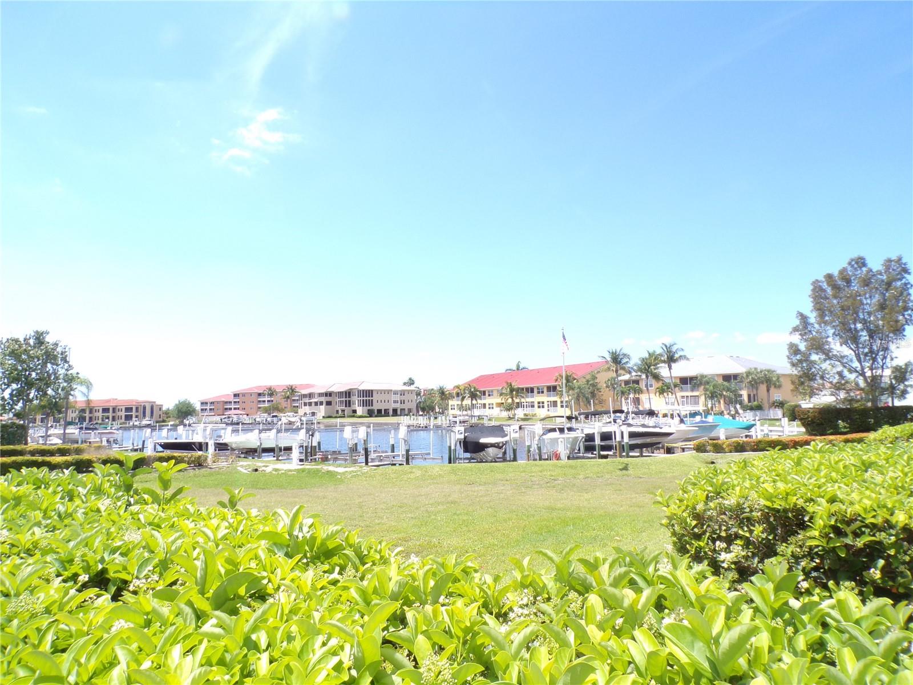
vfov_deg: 56.8
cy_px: 342
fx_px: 633
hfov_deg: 71.6
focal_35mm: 24
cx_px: 456
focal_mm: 4.3
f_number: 8
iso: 80
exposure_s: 1/60
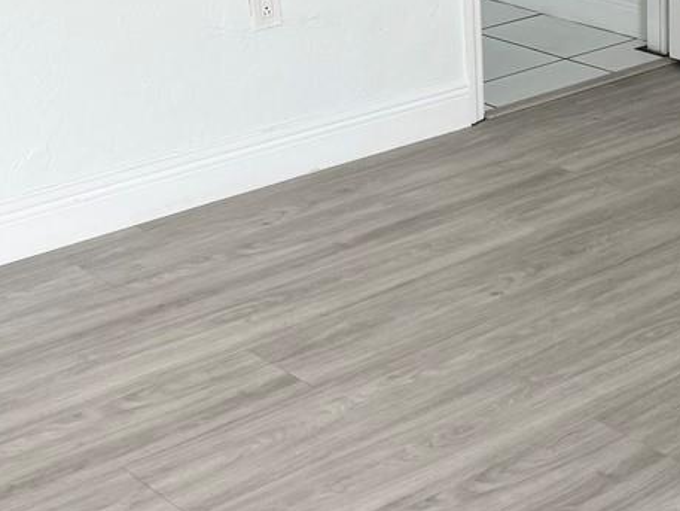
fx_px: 1651
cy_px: 76
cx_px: 629
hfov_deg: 22.6
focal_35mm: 84
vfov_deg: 17.4
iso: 125
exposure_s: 1/121
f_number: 1.78
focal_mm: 6.76
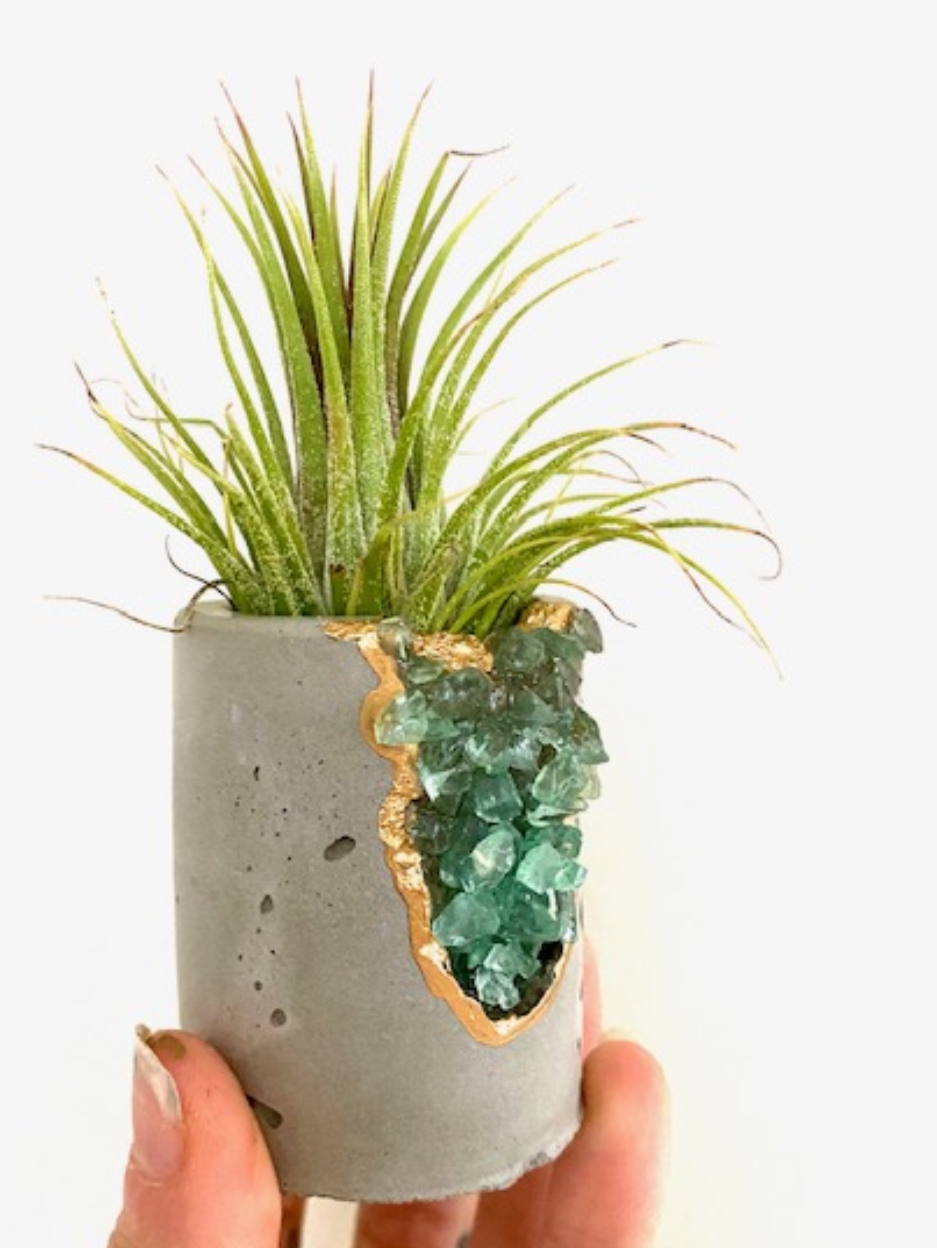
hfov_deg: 45.4
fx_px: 1118
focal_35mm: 31
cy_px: 707
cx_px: 442
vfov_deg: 58.1
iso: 400
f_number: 1.8
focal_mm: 4.25
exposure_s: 1/40
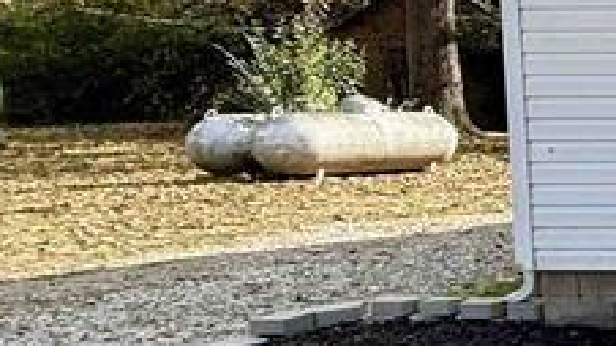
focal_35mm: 69
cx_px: 1363
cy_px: 163
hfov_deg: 16.9
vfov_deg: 17.5
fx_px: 1127
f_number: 2.2
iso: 50
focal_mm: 2.22
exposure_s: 1/579
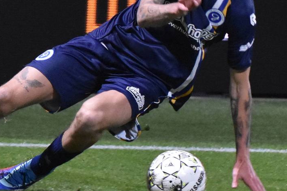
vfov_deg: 2.7
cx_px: 52
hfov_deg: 4.1
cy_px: 12
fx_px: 4036
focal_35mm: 506
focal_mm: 125
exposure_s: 1/500
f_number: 2.8
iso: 2500
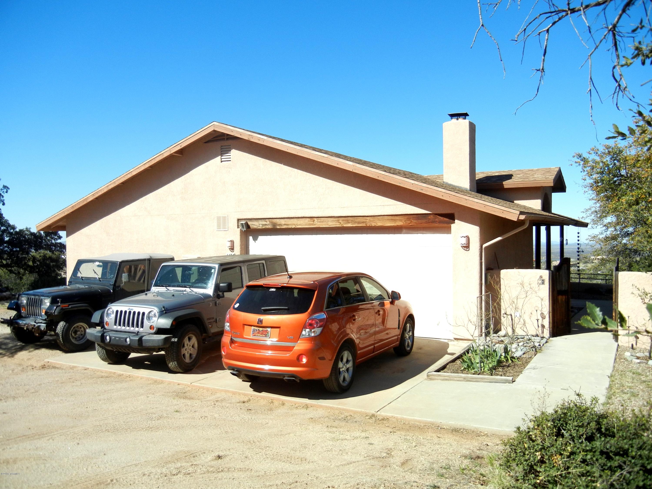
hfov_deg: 60.0
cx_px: 326
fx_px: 565
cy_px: 244
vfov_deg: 46.8
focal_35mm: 30
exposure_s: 1/377
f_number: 7
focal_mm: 5.4
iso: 160
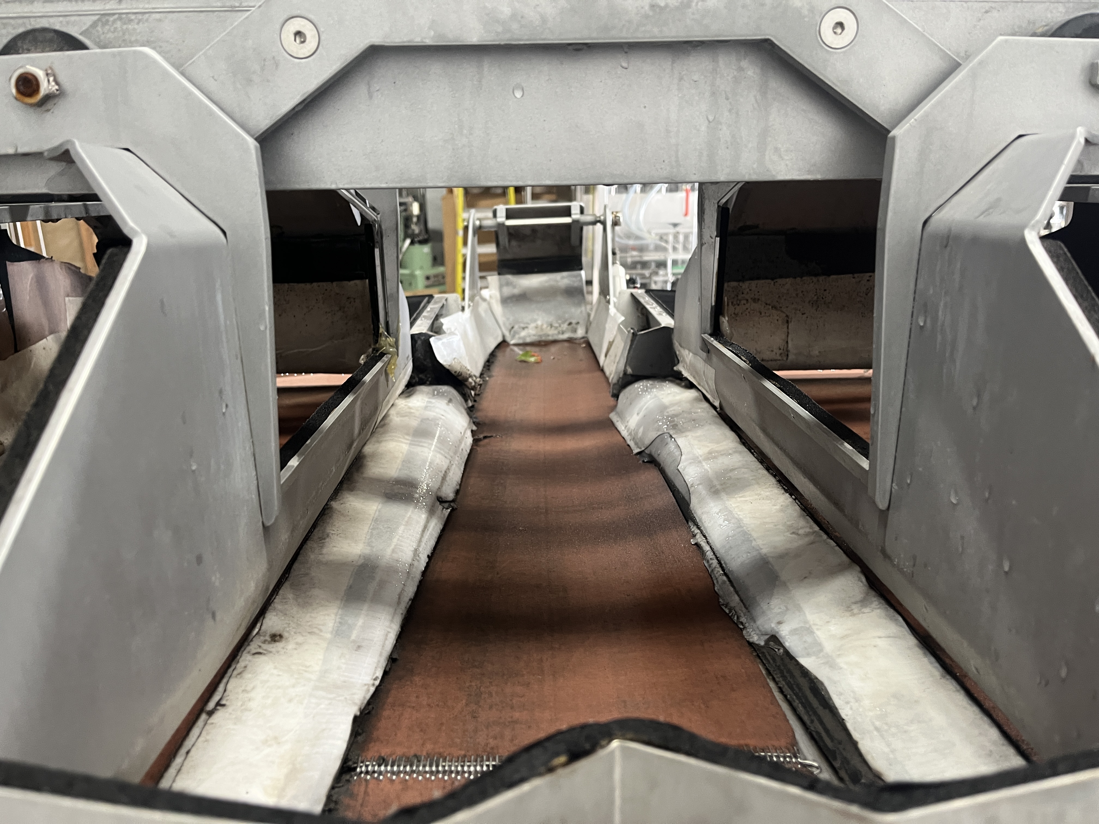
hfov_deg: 67.3
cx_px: 550
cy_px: 412
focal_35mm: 26
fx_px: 825
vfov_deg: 53.1
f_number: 1.6
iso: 160
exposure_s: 1/60
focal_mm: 5.1
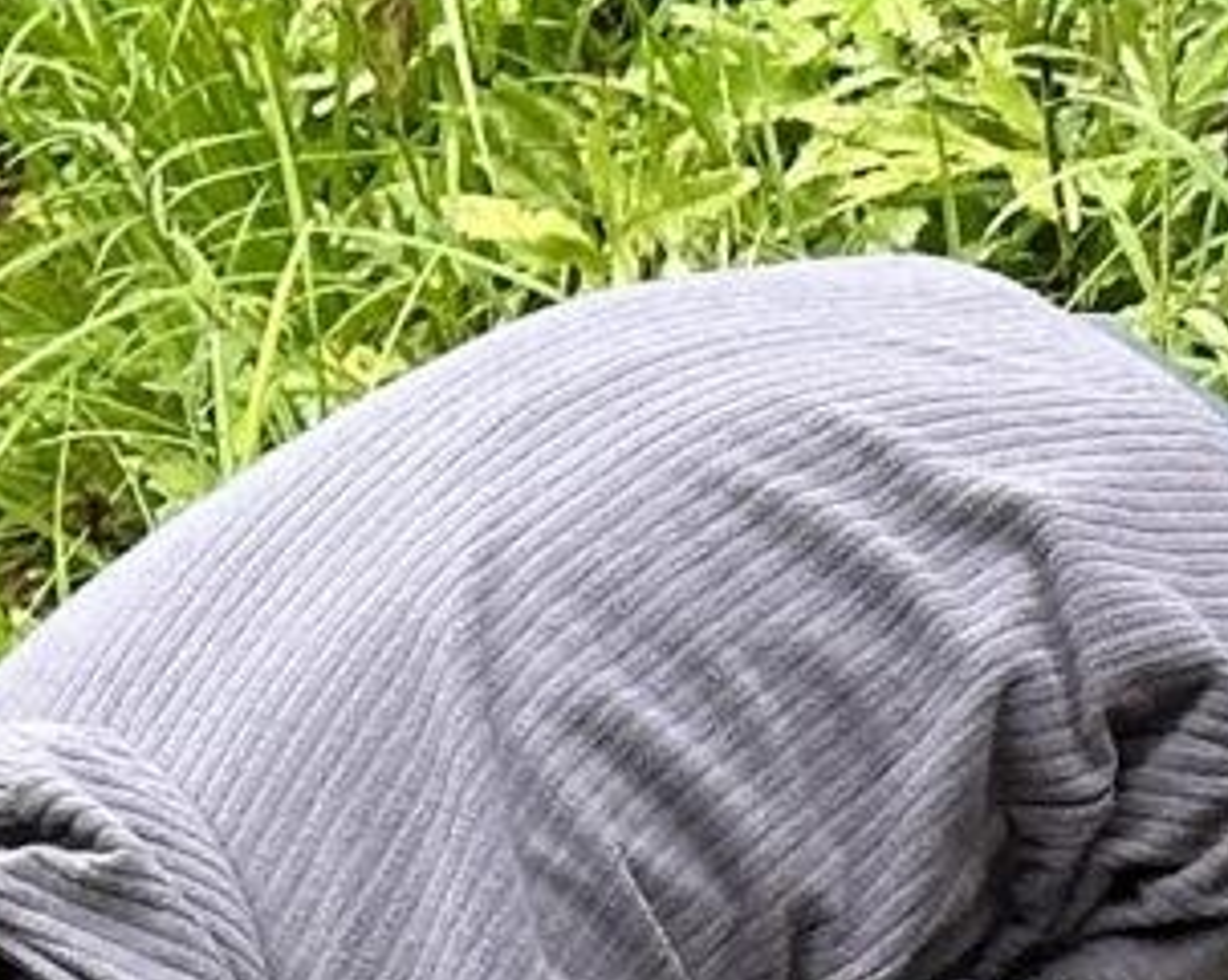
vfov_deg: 4.7
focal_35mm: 318
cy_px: 2566
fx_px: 11546
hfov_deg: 5.9
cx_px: 2883
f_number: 1.78
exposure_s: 1/426
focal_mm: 6.86
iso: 64
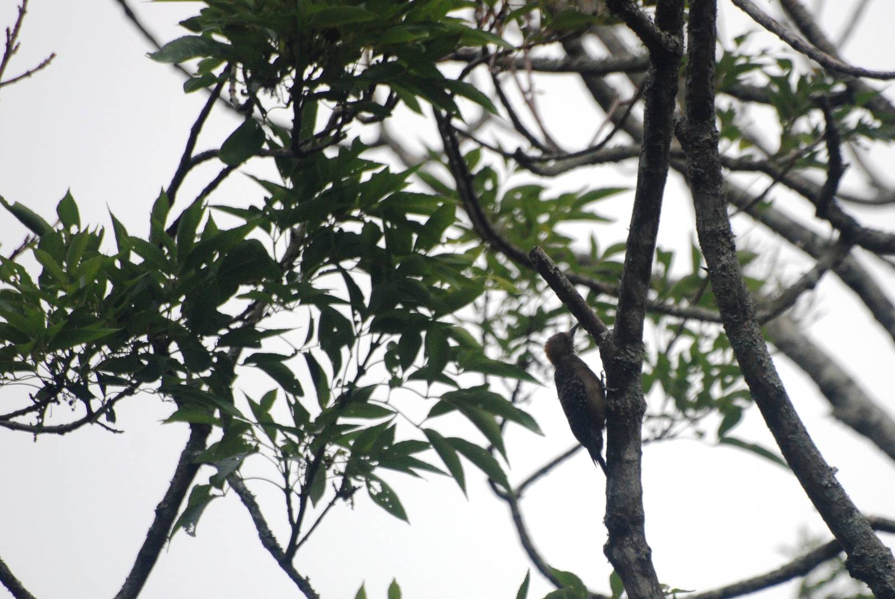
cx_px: 448
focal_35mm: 450
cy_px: 300
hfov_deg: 4.6
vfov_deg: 3.1
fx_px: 11201
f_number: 5.6
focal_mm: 300
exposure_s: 1/1250
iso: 400
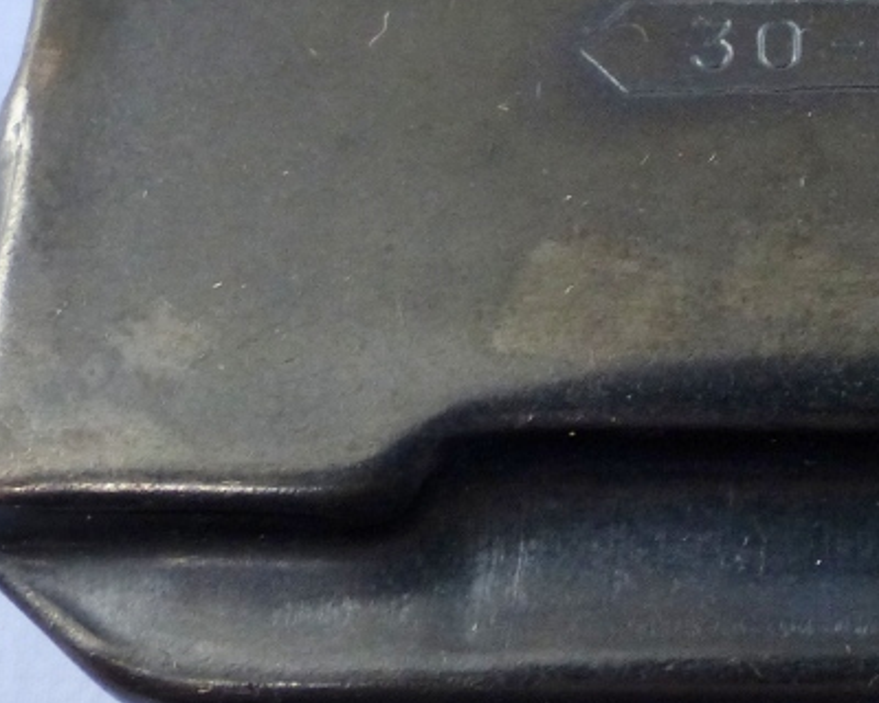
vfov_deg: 24.8
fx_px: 1587
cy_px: 207
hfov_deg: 28.6
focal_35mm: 61
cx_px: 923
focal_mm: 4.5
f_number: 2.8
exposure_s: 1/60
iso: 320
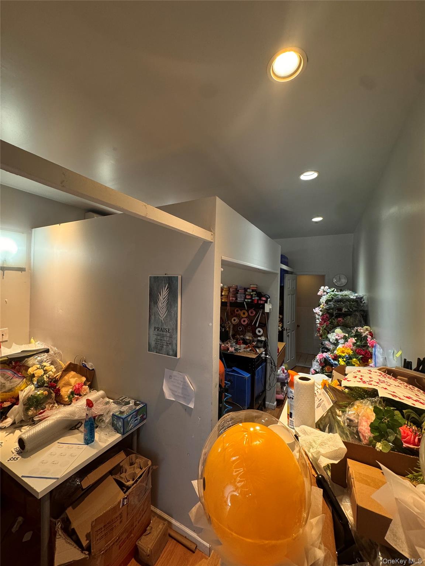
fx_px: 229
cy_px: 283
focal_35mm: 14
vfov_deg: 102.1
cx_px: 212
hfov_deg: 85.7
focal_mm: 2.22
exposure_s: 1/120
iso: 200
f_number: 2.2
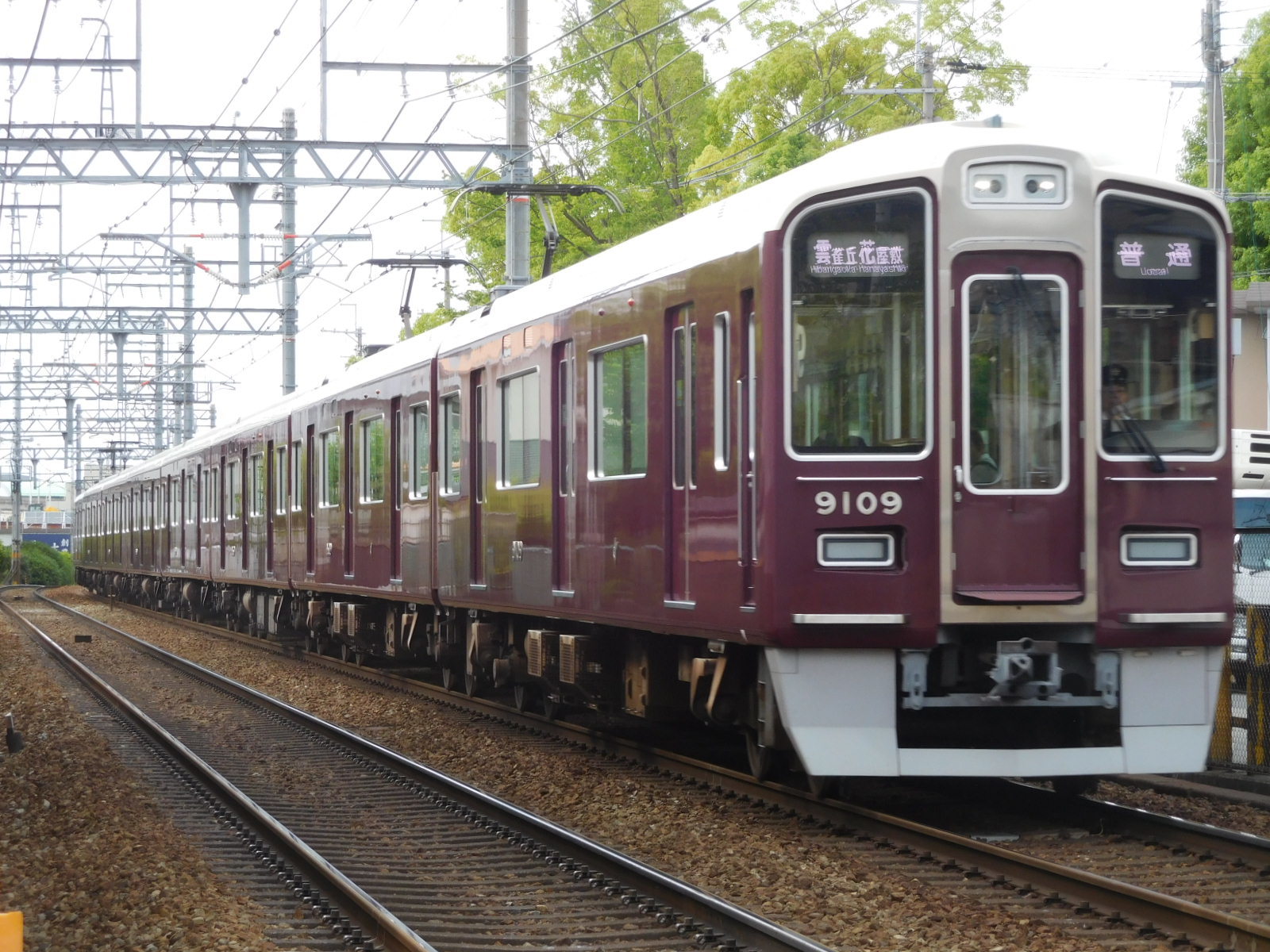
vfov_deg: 11.9
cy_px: 476
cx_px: 635
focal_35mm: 125
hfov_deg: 15.8
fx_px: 4586
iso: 125
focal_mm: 22.3
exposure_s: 1/200
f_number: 5
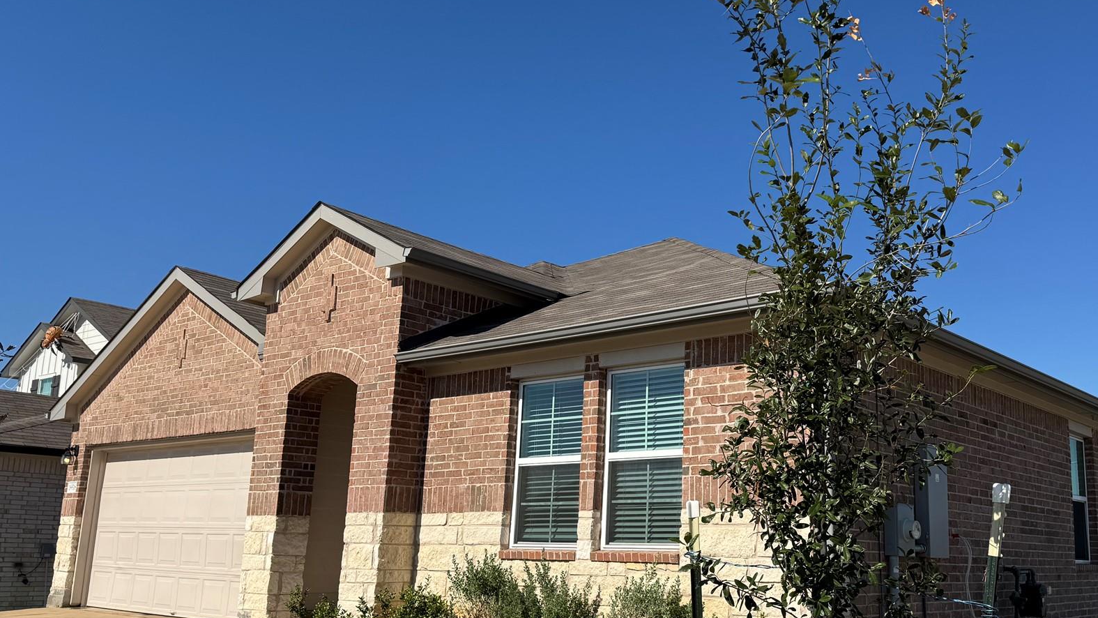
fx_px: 990
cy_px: 359
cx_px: 680
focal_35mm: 34
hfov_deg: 57.4
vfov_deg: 34.6
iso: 80
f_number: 1.78
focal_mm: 6.76
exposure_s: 1/6410
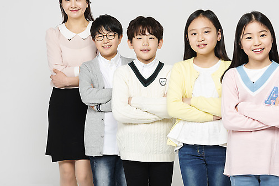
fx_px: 643
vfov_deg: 16.5
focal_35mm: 83
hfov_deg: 24.4
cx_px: 162
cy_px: 77
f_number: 18
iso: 100
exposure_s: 1/125
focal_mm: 70
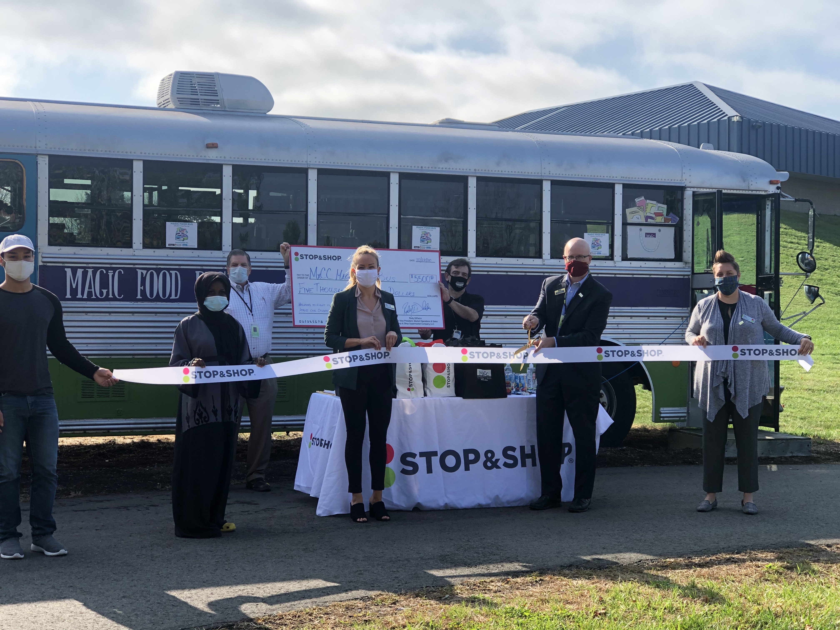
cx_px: 420
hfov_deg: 33.8
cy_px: 315
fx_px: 1383
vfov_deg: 25.7
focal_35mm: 57
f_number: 2.8
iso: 20
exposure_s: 1/365
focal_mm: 6.6
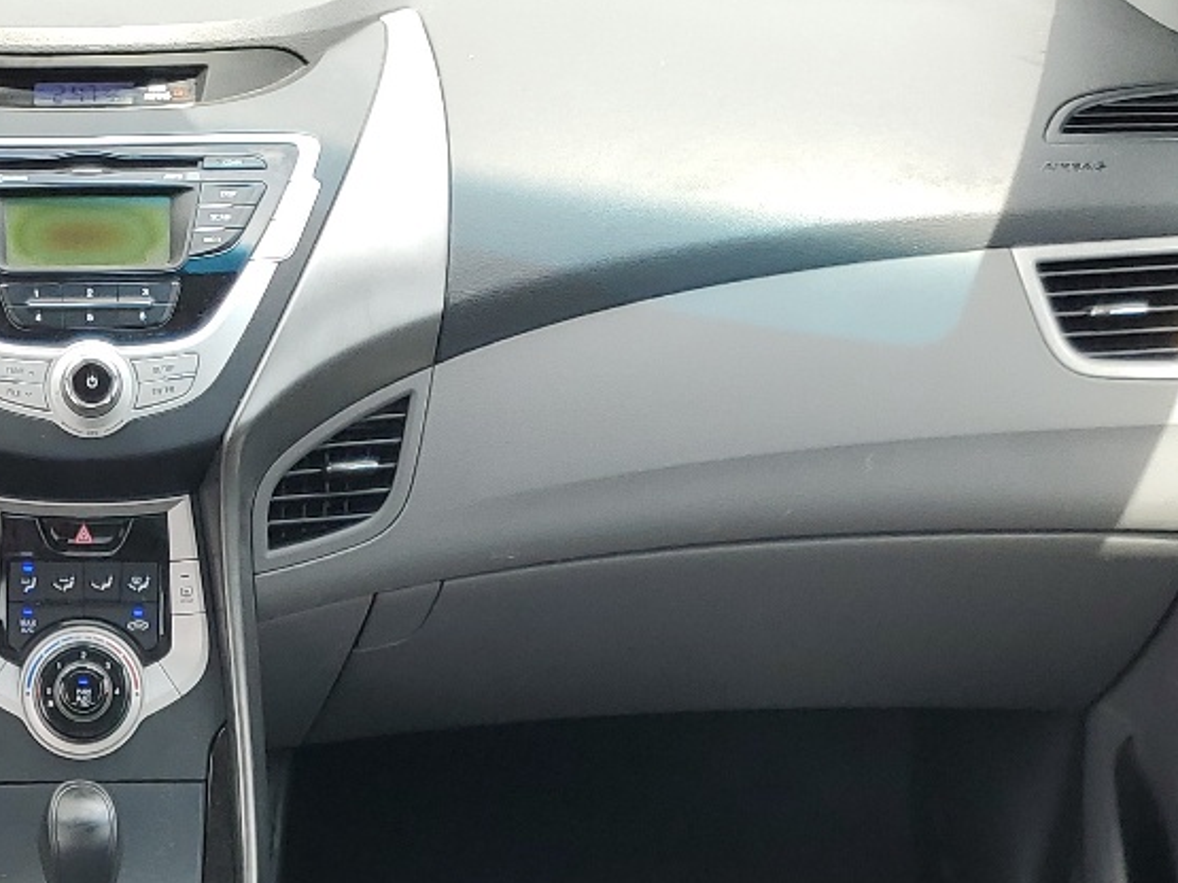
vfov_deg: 18.0
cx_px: 40
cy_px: 1225
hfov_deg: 24.9
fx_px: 2552
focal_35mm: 75
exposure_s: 1/256
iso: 50
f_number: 1.5
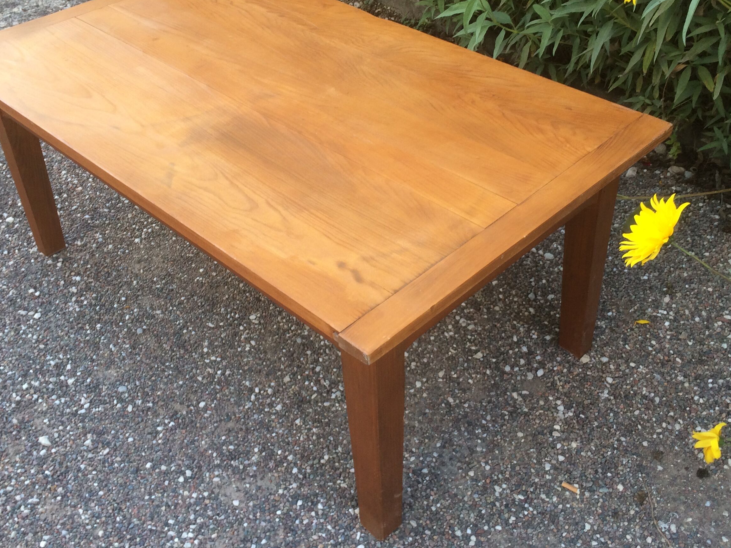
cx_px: 373
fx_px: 866
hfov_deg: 45.8
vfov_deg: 35.0
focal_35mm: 41
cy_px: 207
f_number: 2.2
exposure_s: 1/100
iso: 64
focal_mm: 4.15
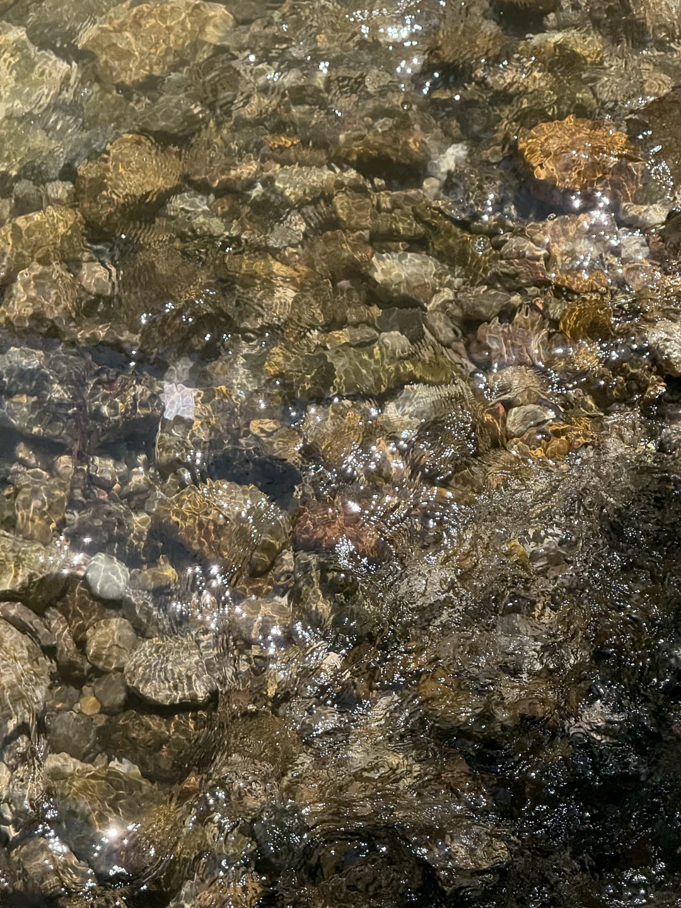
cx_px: 340
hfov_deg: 12.3
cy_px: 454
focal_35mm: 120
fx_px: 3148
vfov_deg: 16.4
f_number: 2.8
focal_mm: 15.66
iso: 64
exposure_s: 1/990
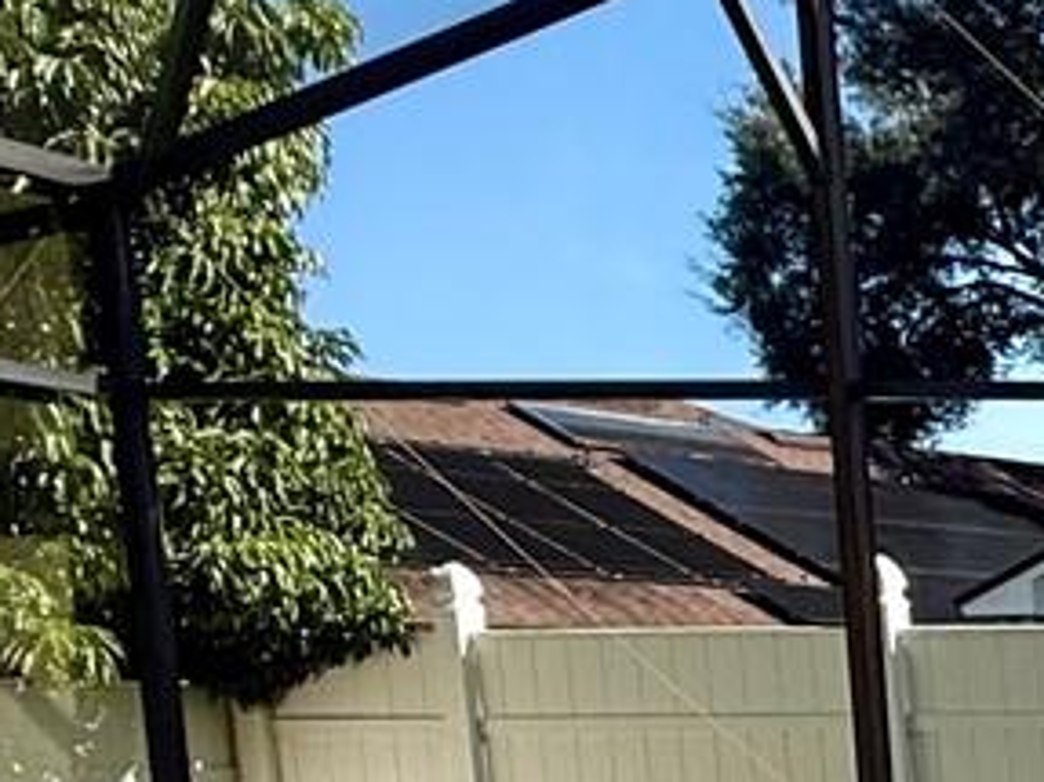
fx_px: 2351
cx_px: 2284
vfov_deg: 17.9
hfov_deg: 16.4
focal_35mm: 78
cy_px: 960
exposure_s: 1/1001
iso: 50
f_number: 2.2
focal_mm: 2.22
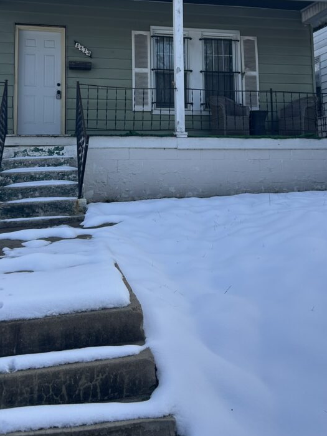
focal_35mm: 38
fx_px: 479
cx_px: 149
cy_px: 125
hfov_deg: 37.7
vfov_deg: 47.7
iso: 50
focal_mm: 5.7
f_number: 1.5
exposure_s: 1/2841
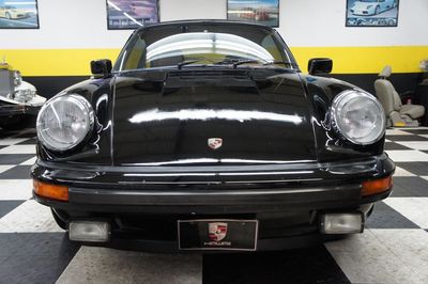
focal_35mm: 33
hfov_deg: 57.3
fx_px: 392
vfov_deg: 39.9
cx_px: 214
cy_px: 142
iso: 1000
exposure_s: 1/80
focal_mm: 22
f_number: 4
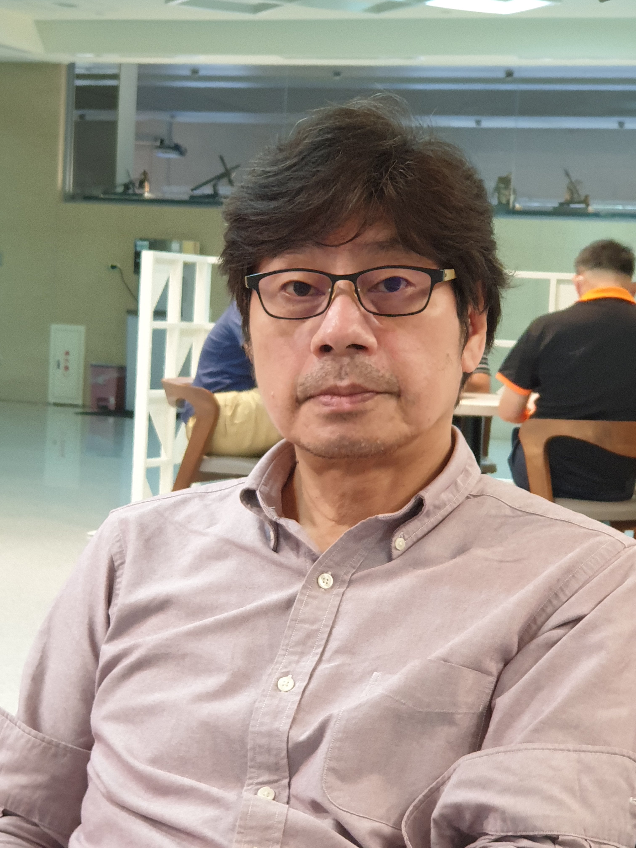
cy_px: 424
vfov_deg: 36.8
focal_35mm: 52
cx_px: 318
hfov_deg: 28.0
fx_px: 1274
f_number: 2.4
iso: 200
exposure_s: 1/15
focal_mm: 6
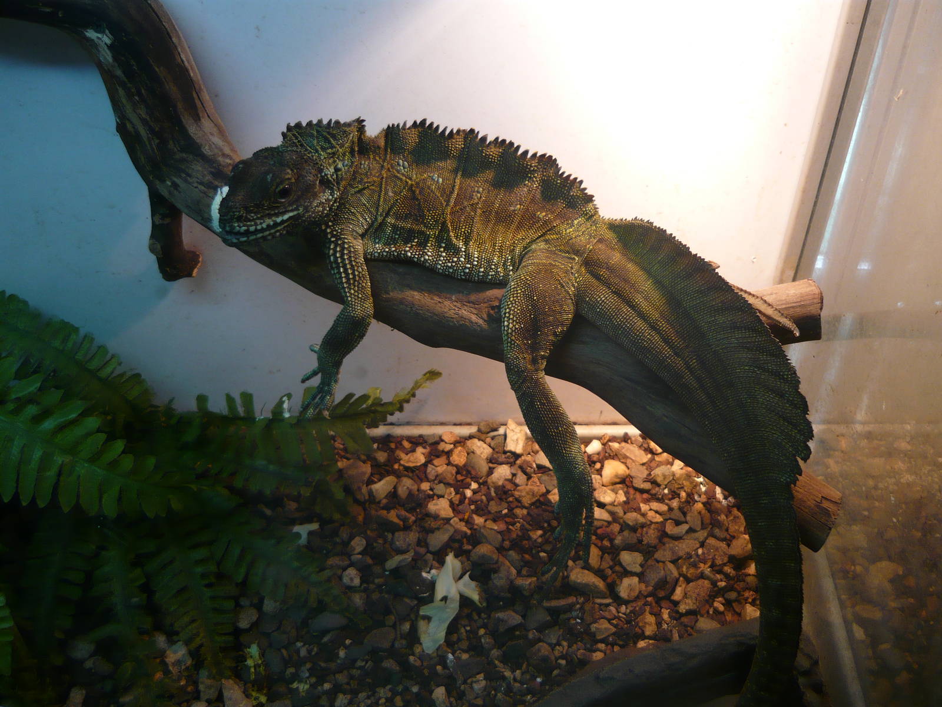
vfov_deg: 42.9
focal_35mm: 33
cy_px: 354
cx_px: 471
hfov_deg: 55.4
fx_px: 898
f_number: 2.8
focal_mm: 5.5
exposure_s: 1/30
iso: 125
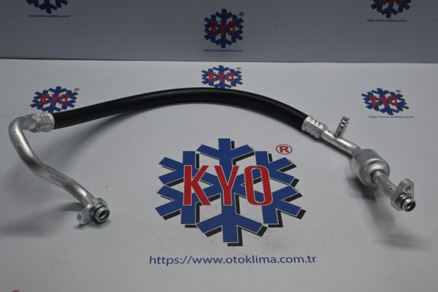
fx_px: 547
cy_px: 146
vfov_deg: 29.9
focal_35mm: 45
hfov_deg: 43.6
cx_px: 219
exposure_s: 1/125
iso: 450
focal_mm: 30
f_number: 4.8
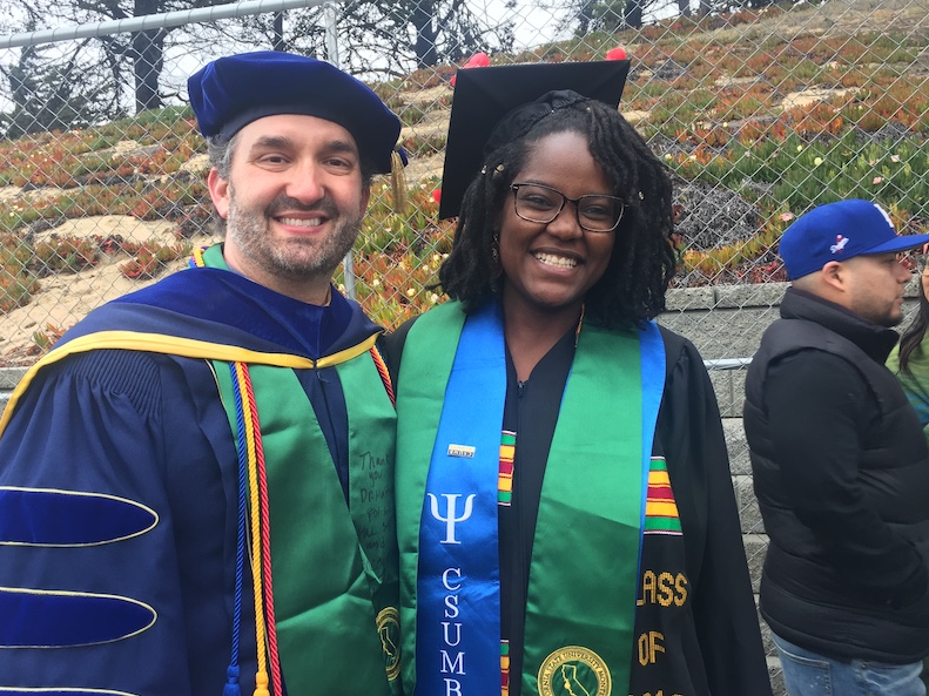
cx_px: 408
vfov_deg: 42.9
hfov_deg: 55.2
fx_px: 885
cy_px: 364
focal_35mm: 33
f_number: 2.2
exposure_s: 1/120
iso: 32
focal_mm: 4.15
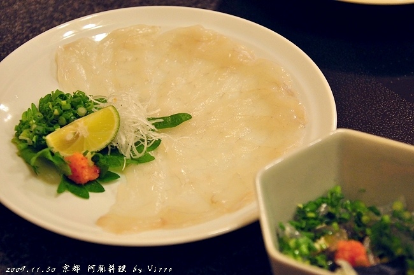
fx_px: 1068
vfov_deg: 14.7
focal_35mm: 93
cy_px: 138
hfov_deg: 21.9
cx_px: 207
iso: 1600
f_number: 5.3
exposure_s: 1/40
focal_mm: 62
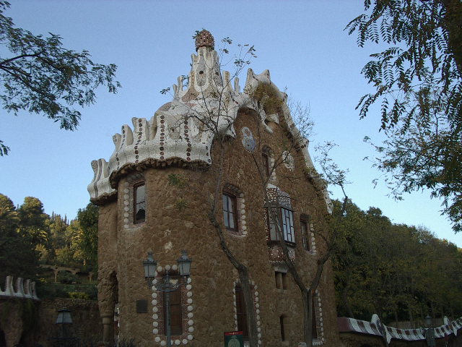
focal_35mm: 38
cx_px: 231
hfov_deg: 49.0
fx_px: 507
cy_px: 174
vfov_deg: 37.7
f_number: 4.8
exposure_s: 1/125
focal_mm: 5.8
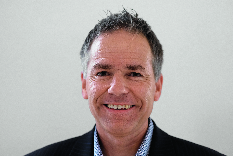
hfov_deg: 15.2
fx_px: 874
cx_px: 116
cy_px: 78
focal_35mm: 135
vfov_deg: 10.2
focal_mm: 90
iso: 2000
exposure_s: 1/125
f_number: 2
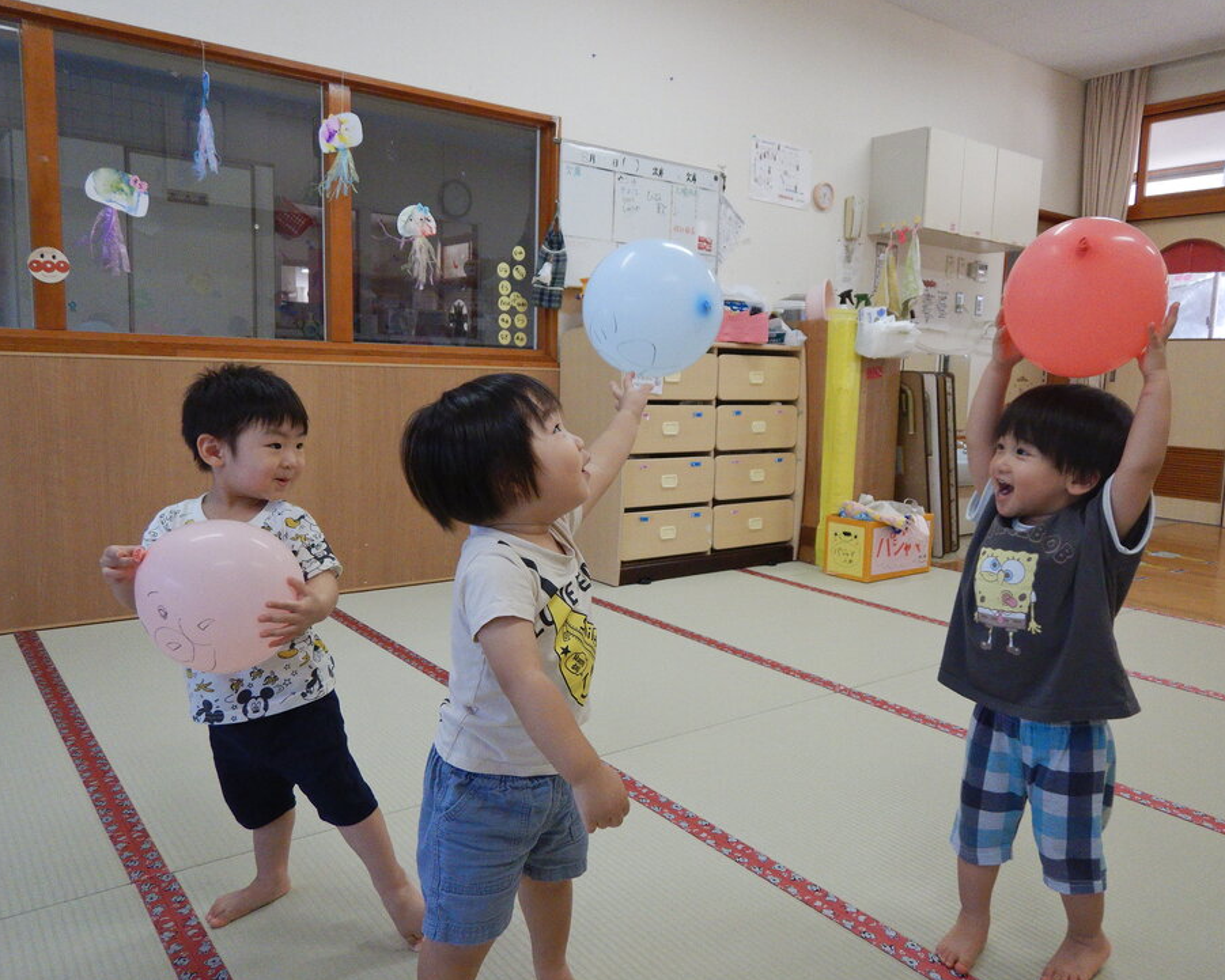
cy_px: 484
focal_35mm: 26
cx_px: 646
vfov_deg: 54.9
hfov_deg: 66.0
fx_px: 943
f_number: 2.8
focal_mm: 4.3
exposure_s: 1/60
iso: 125
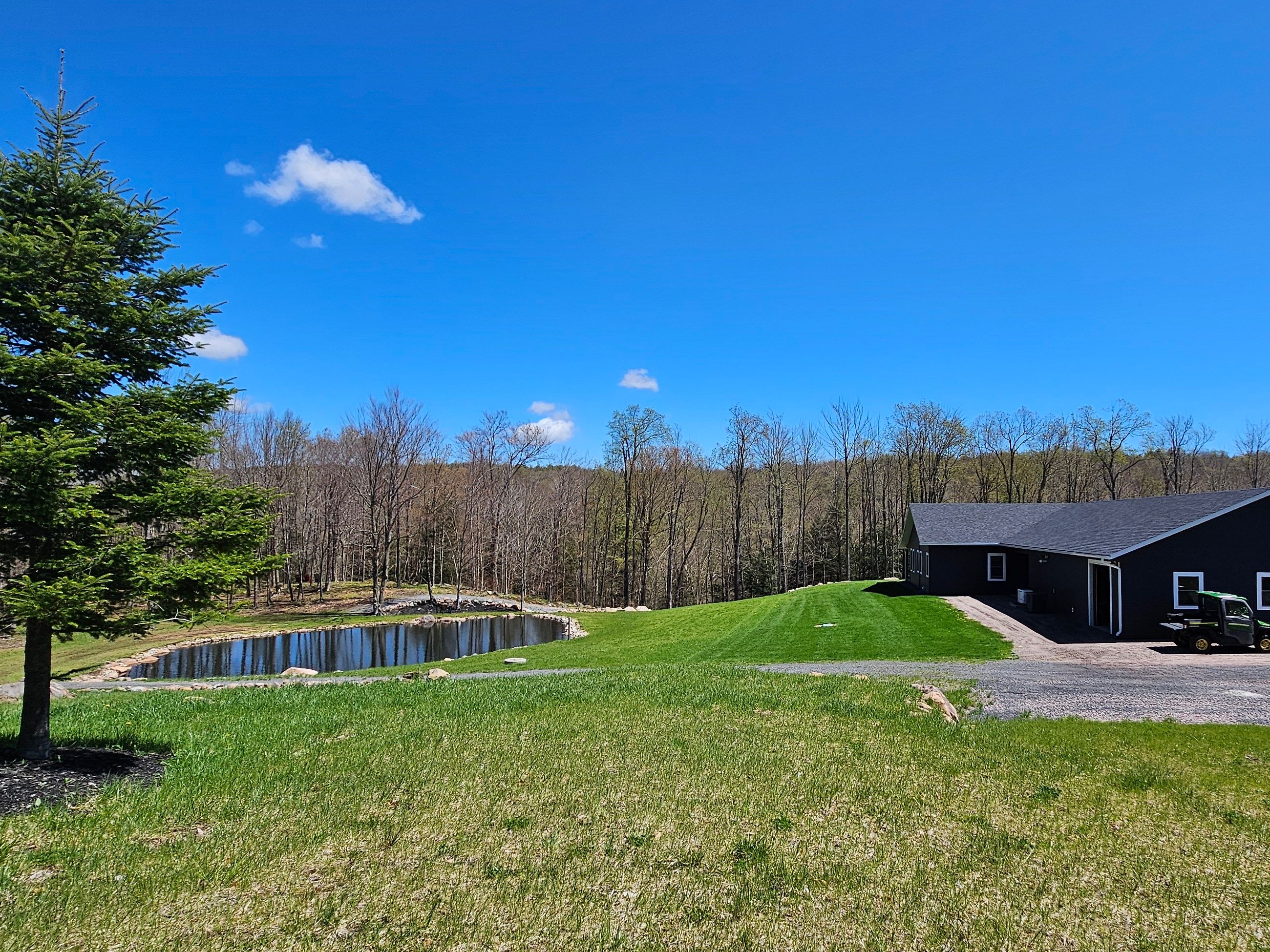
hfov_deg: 80.8
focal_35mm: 20
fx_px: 734
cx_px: 762
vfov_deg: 66.0
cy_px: 478
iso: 50
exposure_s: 1/2657
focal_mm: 2.2
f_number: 2.2
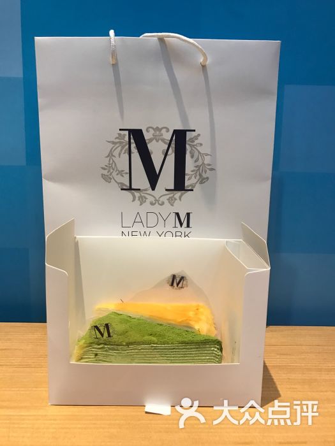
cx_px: 168
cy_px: 223
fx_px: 361
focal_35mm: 28
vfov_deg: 63.4
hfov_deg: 49.7
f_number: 1.8
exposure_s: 1/25
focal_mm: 3.99
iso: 32
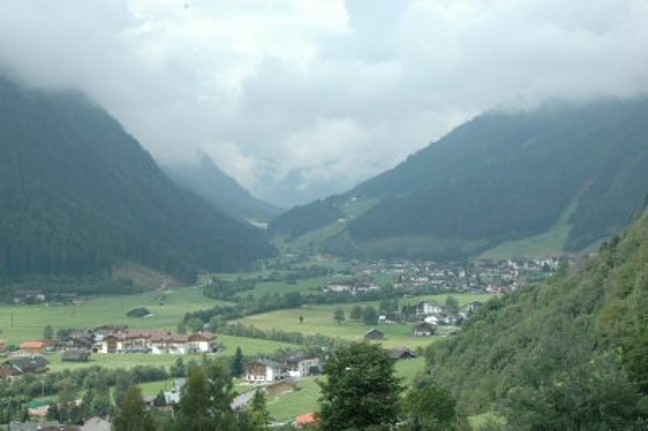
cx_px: 324
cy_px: 216
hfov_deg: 29.3
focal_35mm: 69
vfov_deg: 19.7
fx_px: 1241
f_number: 11
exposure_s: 1/160
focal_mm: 46
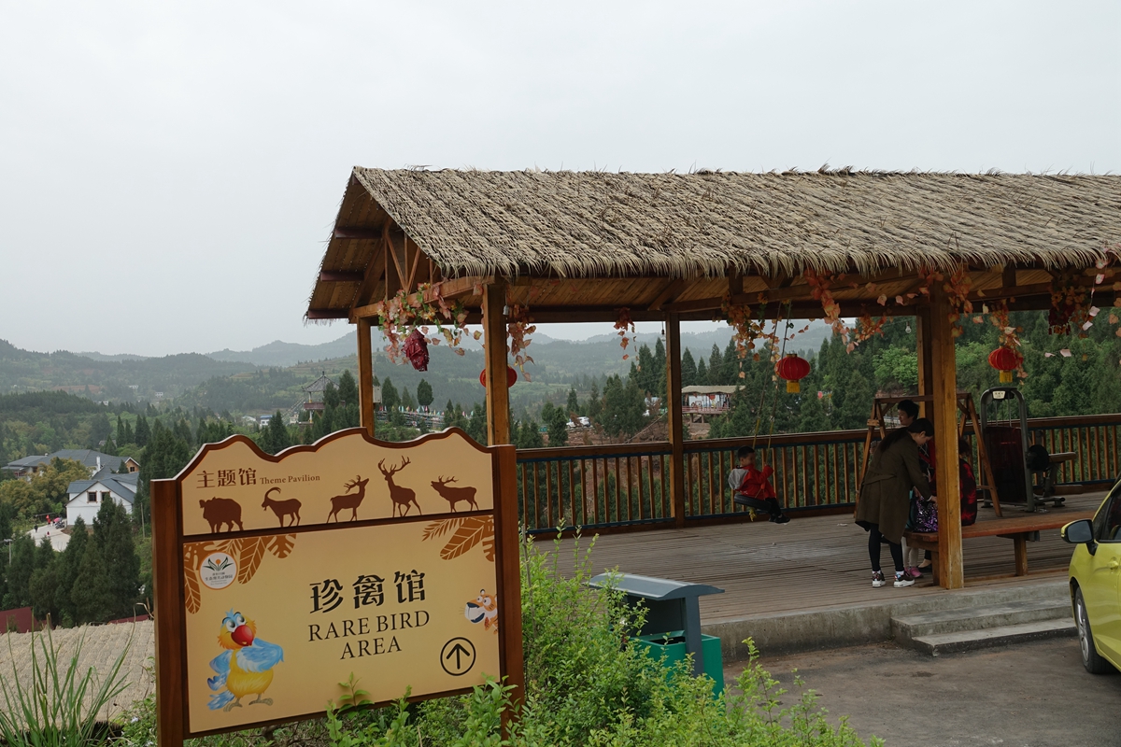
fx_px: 1152
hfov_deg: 51.9
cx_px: 560
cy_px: 374
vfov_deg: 35.9
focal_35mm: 37
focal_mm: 13.7
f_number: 4
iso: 100
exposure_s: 1/400
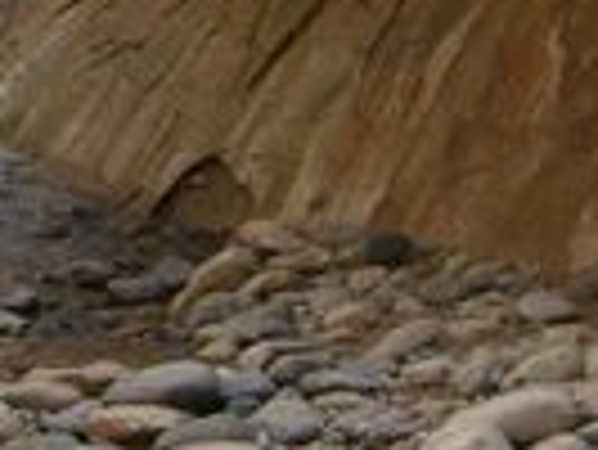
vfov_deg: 10.3
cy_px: -176
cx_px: -312
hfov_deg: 13.3
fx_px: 2421
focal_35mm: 140
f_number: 7.1
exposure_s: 1/90
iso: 80
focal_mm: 5.8
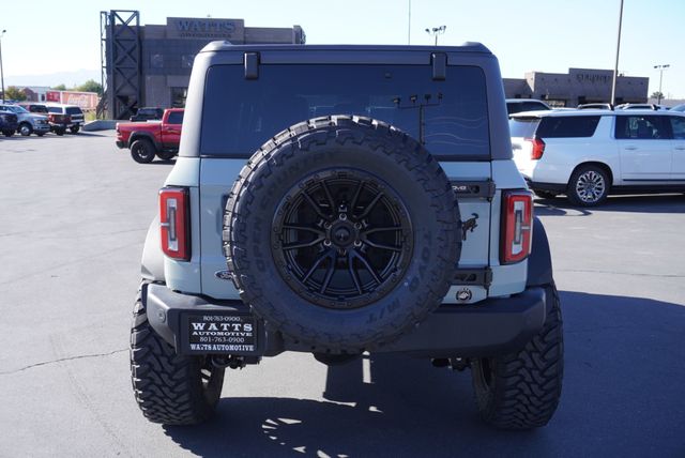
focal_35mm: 38
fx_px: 714
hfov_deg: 51.2
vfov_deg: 35.6
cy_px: 229
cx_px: 342
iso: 100
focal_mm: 25
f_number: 6.3
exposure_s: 1/100
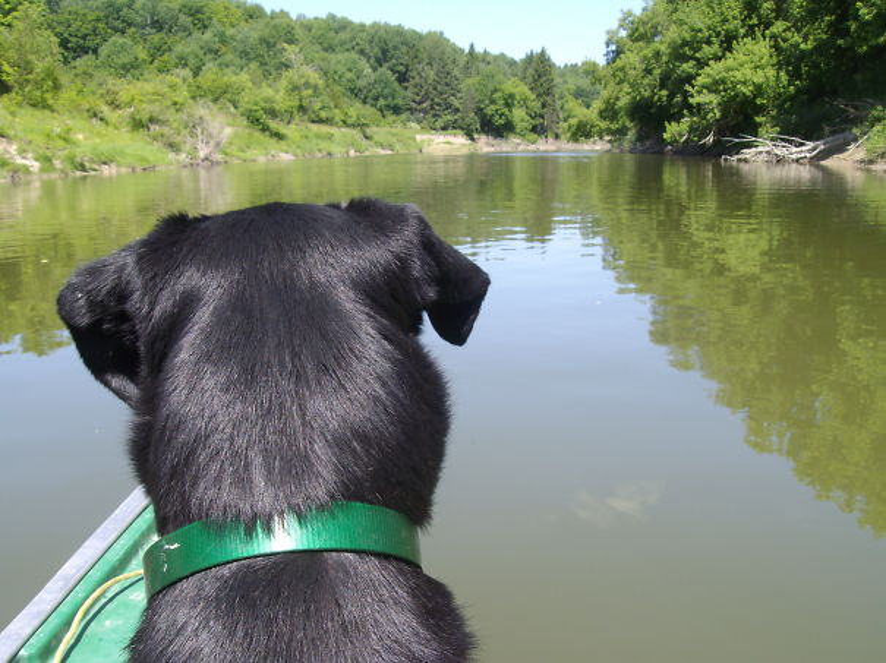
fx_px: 921
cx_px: 443
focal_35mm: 36
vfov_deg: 39.6
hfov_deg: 51.4
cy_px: 332
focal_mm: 6
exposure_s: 1/250
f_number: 4.8
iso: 80
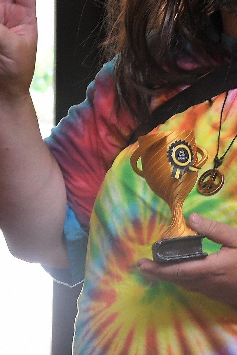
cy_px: 262
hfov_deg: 6.3
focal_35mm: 218
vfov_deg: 9.4
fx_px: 2152
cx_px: 290
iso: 640
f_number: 6.3
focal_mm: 50
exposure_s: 1/30
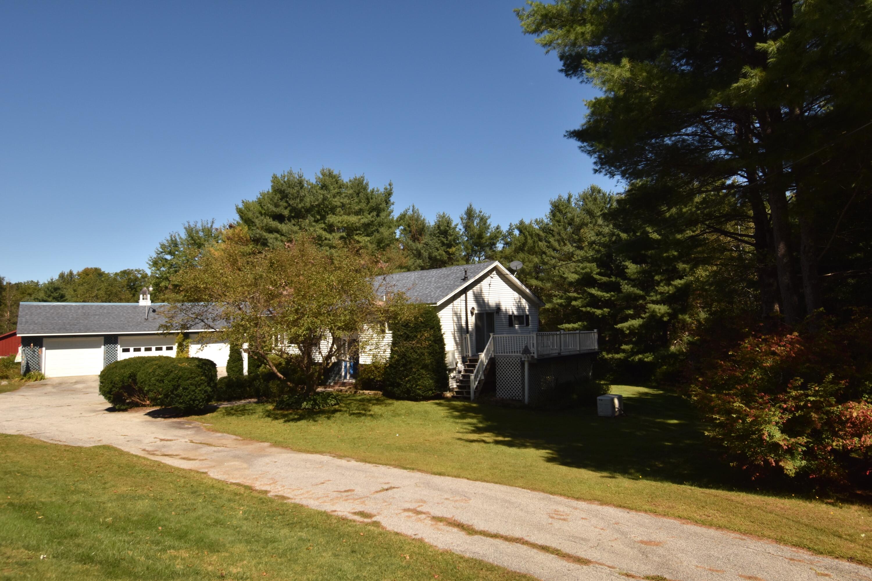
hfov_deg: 81.2
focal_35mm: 21
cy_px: 290
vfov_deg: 59.5
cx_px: 436
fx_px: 509
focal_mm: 14
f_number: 10
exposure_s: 1/400
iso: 100
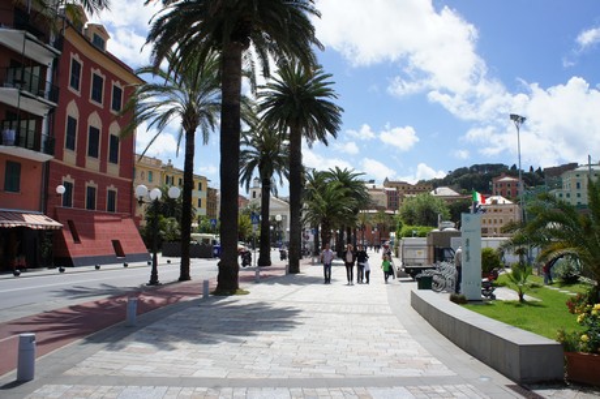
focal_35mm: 27
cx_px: 300
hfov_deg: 67.4
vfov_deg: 47.9
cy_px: 200
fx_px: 450
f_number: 11
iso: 200
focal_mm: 18
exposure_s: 1/250
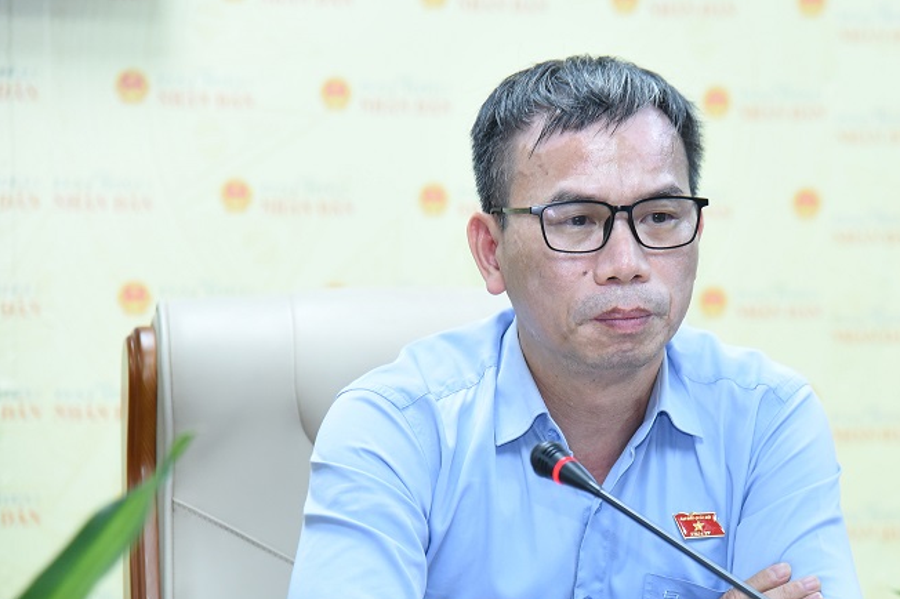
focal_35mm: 145
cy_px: 413
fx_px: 3623
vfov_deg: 9.4
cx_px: 598
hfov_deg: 14.1
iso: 2500
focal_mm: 105
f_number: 4.5
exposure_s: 1/250
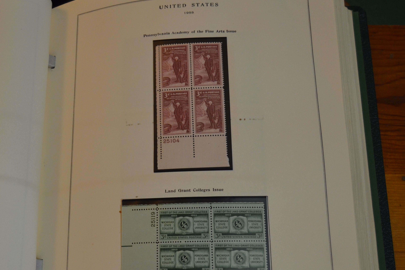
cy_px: 167
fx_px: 619
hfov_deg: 36.1
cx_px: 158
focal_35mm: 55
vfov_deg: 24.6
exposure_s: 1/60
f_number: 4
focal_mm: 26
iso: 900
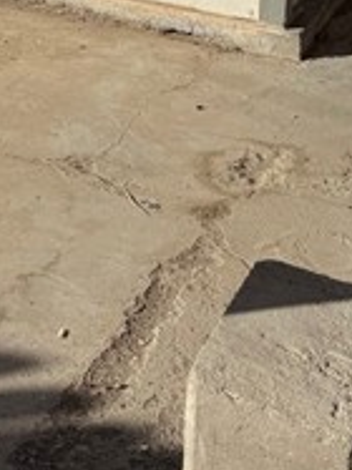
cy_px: -206
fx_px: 1113
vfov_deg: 20.8
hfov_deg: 16.6
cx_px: -151
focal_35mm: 82
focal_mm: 6.76
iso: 80
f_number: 1.78
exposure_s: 1/10309
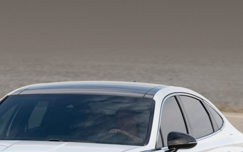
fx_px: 5392
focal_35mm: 814
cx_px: 99
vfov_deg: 1.6
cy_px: 183
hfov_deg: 2.6
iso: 80
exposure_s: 1/160
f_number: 8
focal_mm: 300
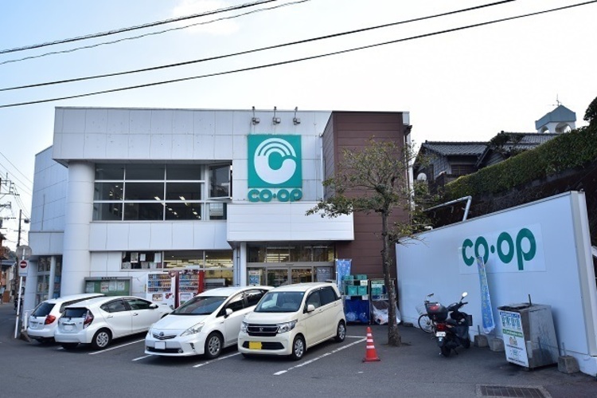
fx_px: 497
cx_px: 298
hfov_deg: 62.0
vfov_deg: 43.6
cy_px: 199
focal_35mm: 30
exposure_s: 1/400
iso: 160
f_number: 4.5
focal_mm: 20
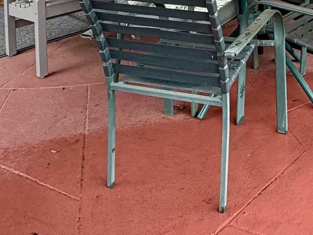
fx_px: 488
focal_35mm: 54
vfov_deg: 22.1
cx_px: 291
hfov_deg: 33.4
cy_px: -122
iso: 200
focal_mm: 2.22
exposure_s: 1/121
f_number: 2.2
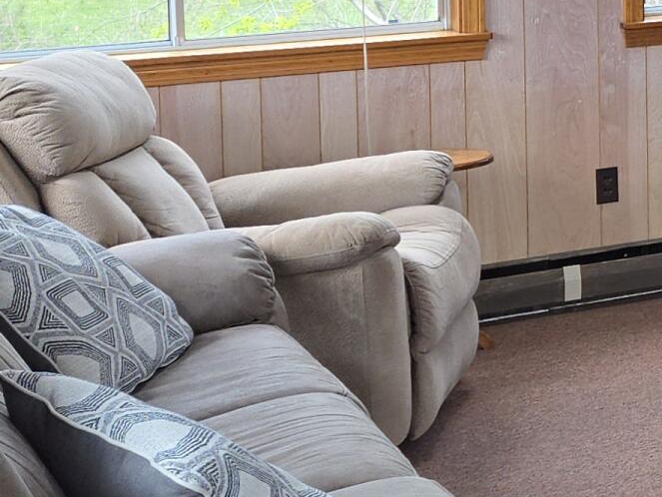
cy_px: -119
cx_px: 1210
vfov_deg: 13.8
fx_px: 1990
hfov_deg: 15.9
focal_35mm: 104
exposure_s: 1/120
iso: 32
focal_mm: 5.4
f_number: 1.8
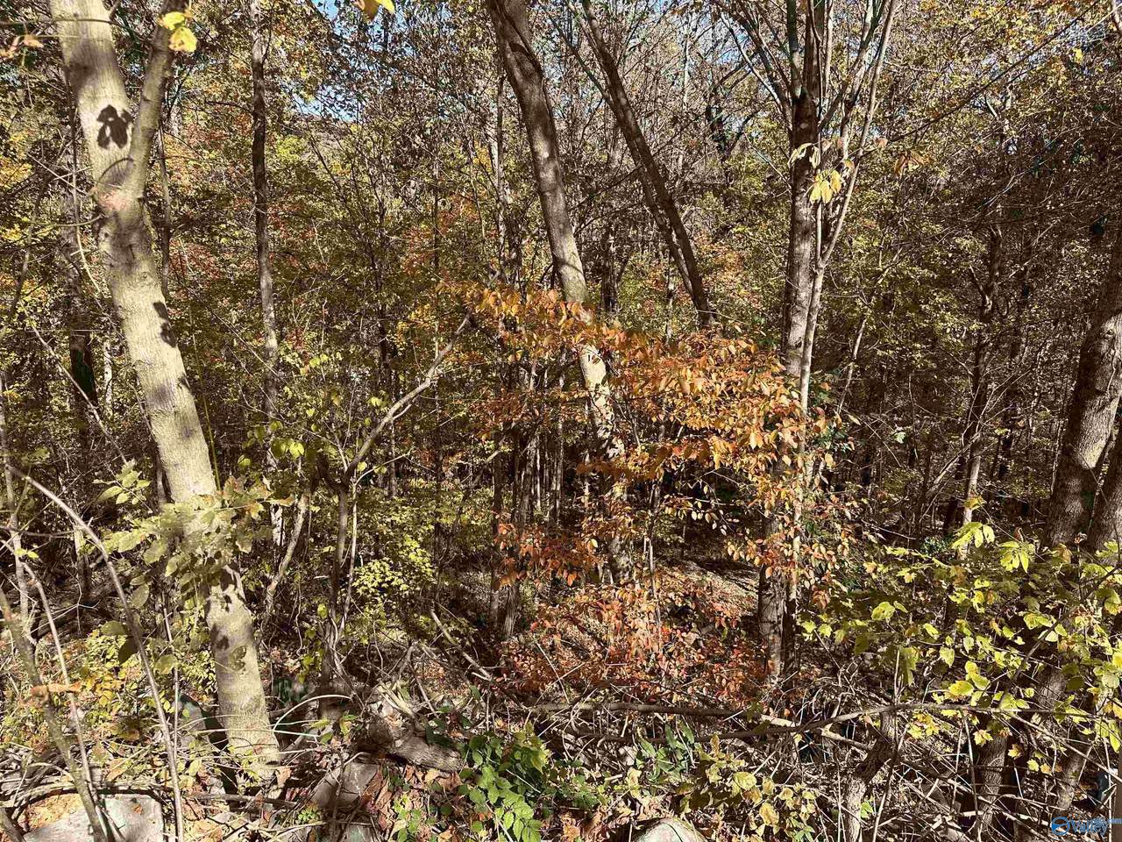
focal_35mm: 24
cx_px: 561
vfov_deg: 56.8
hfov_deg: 71.6
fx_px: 778
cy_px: 421
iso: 80
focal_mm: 6.86
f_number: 1.78
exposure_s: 1/1289
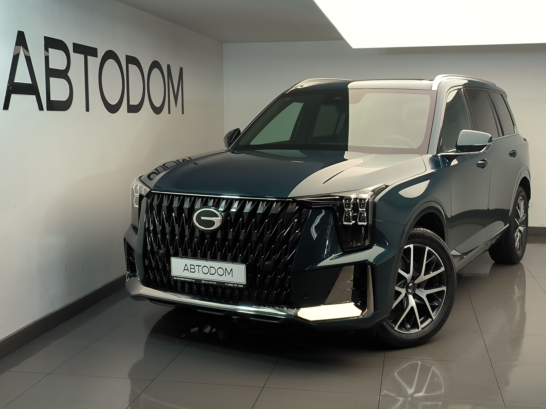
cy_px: 204
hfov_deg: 71.6
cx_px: 273
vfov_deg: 56.8
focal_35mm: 24
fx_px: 379
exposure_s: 1/100
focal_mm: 5.24
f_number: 1.7
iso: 61
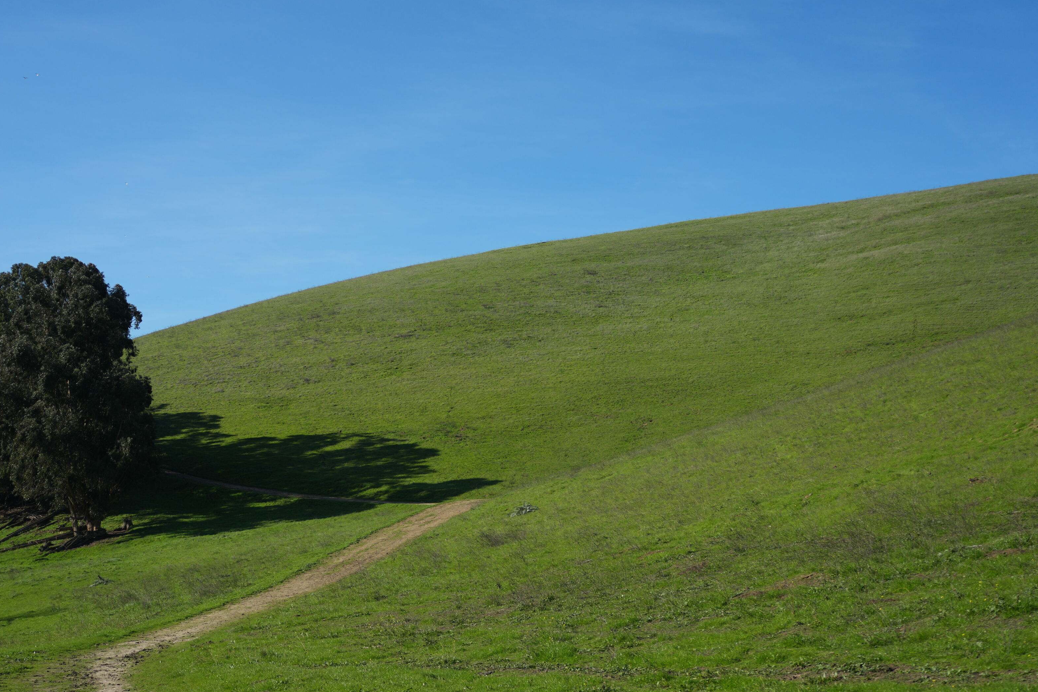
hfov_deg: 41.1
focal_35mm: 48
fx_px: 1384
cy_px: 346
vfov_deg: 28.1
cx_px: 472
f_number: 4.5
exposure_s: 1/1250
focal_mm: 35
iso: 160
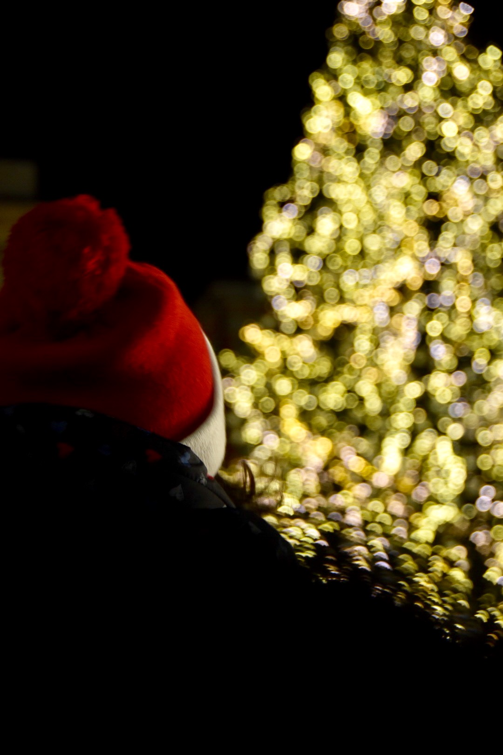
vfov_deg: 21.9
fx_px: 1949
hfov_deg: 14.7
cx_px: 252
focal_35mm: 93
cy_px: 378
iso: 1600
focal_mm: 62
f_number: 4.8
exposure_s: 1/20
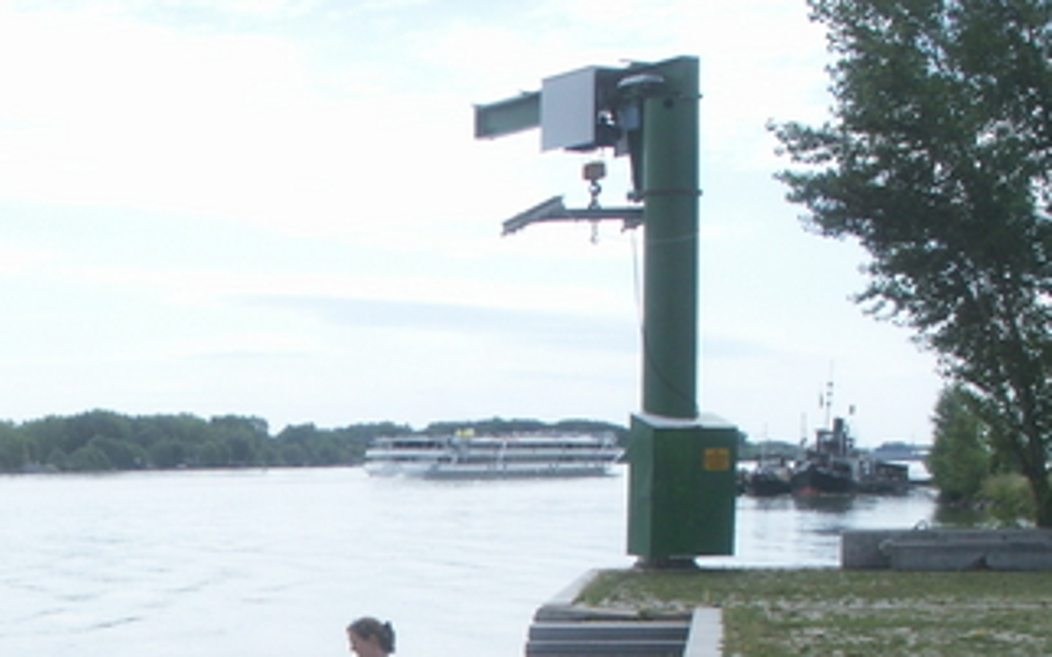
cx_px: 52
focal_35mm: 78
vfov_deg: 16.1
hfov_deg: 25.4
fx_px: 2236
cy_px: 775
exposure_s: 1/250
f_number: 7.1
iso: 50
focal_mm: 7.7
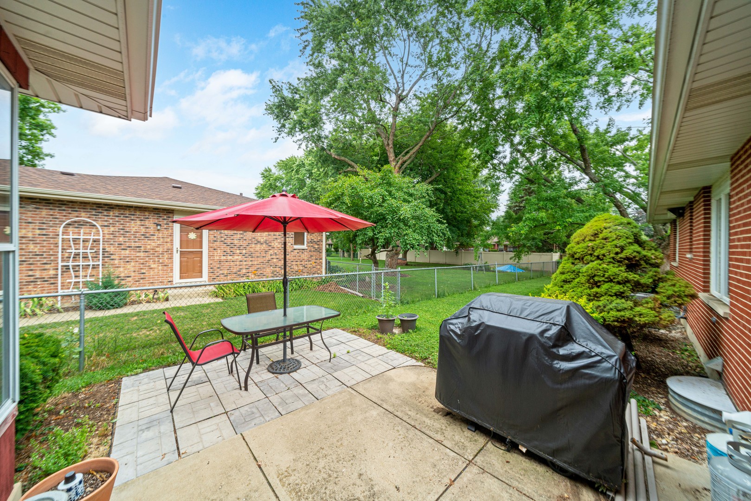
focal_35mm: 12
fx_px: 250
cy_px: 250
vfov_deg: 90.0
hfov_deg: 112.6
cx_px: 376
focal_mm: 12
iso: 320
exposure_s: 1/20
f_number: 11
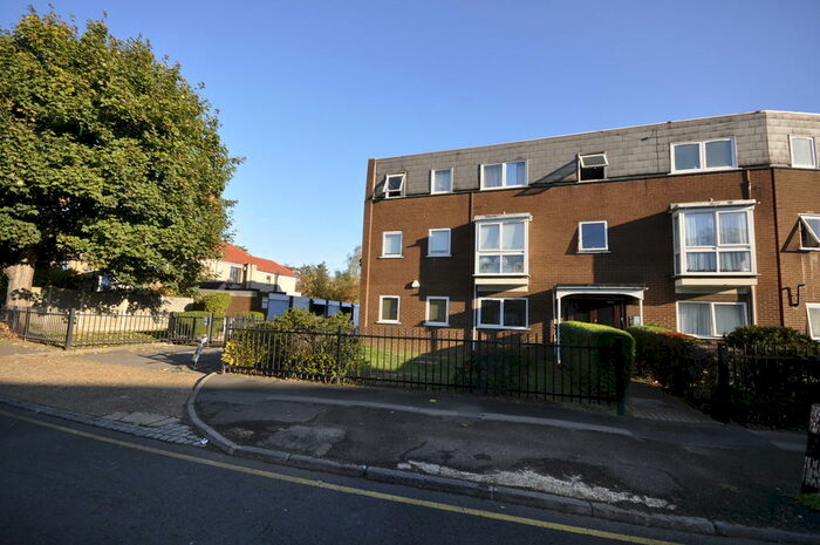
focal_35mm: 15
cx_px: 410
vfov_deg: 77.2
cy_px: 272
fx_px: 341
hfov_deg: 100.5
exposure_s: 1/200
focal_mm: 10
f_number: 6.3
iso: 200
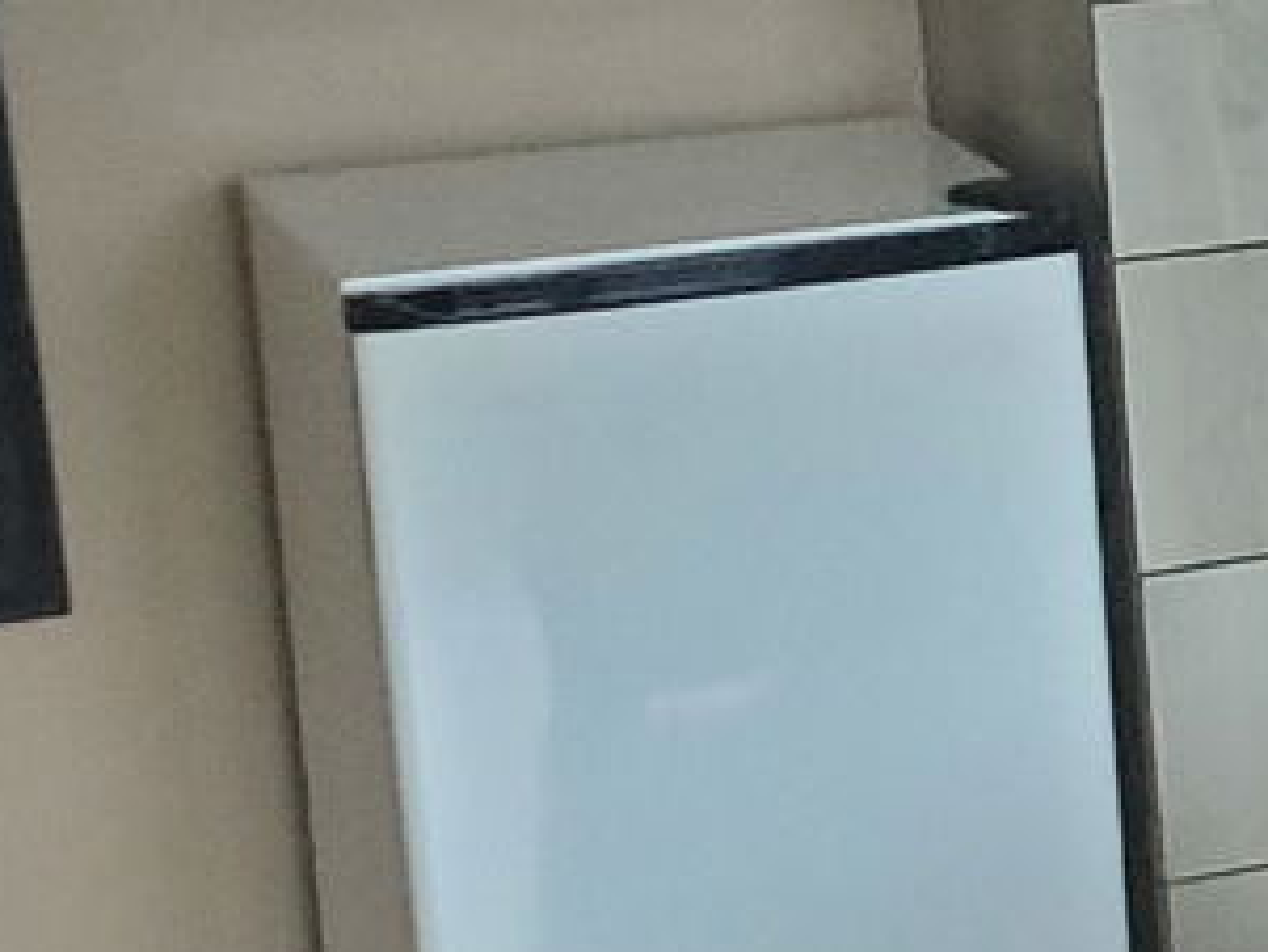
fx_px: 5057
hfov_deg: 12.0
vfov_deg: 10.7
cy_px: 337
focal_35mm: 138
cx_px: 2869
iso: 640
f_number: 1.5
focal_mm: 4.3
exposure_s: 1/25
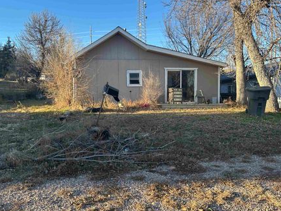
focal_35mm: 30
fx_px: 244
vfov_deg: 46.8
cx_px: 138
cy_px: 106
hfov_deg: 59.9
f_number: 1.5
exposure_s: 1/780
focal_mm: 5.7
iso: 50
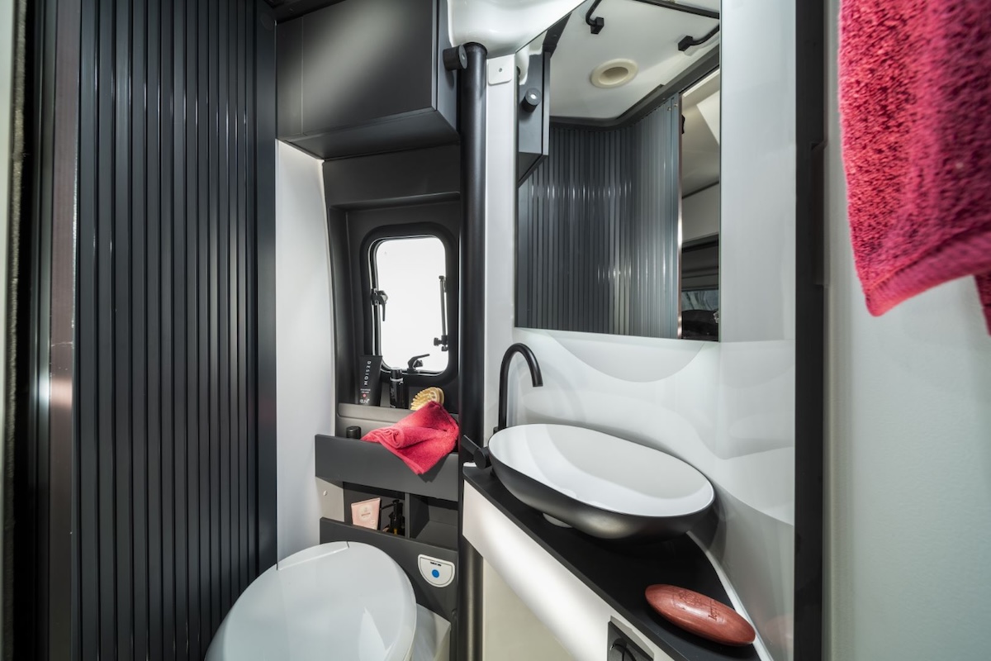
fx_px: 358
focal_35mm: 13
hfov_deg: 108.3
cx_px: 496
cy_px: 330
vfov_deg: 85.4
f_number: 11
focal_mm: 13
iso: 64
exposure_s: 1/8
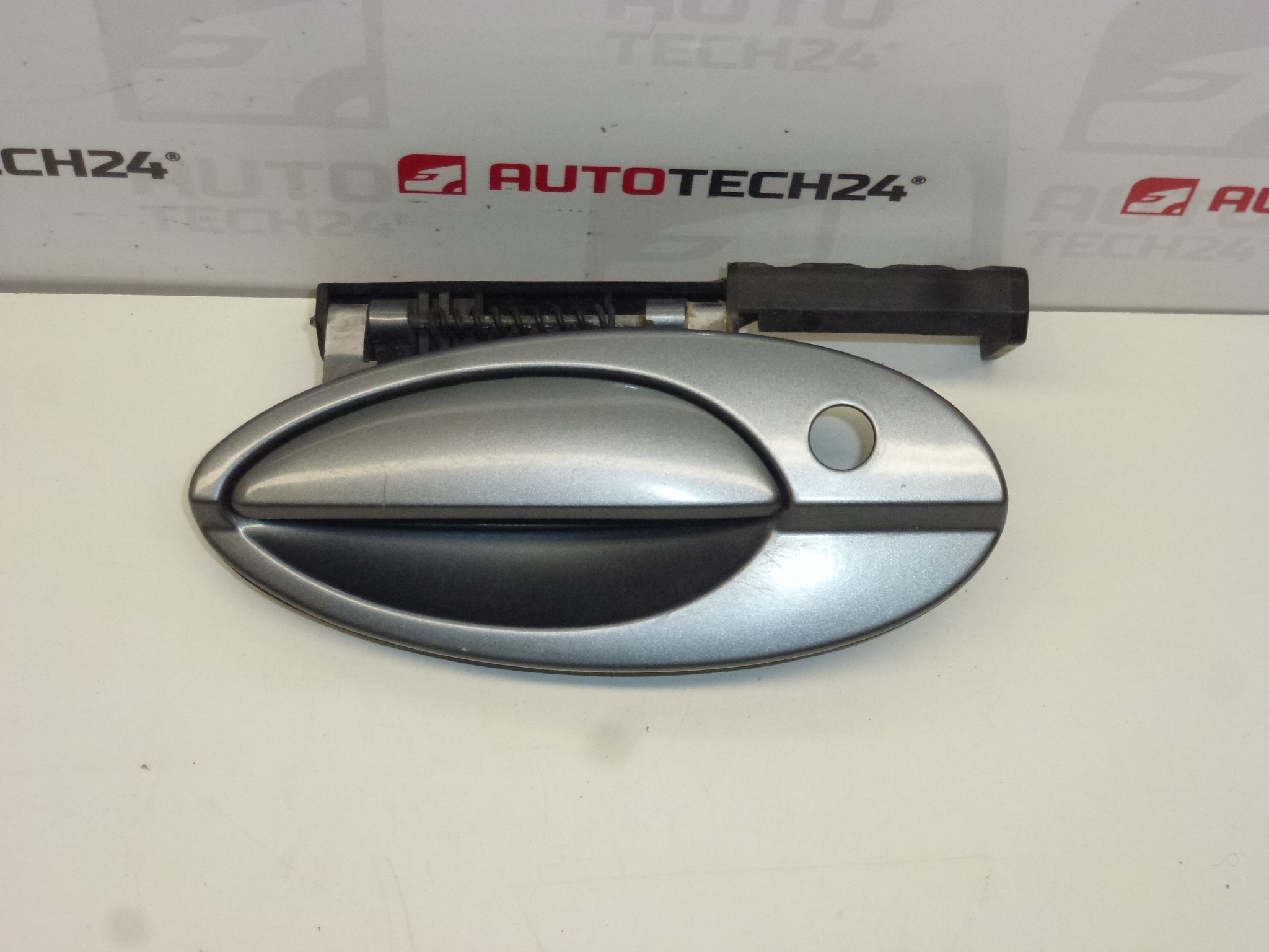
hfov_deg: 33.8
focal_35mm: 57
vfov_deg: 25.7
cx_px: 634
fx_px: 2090
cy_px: 476
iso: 400
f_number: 4.4
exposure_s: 1/200
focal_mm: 10.1
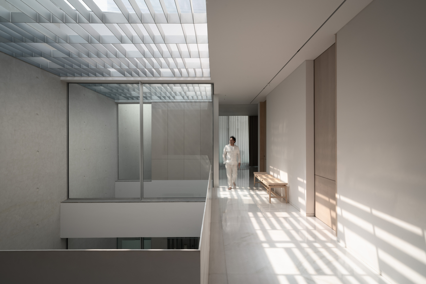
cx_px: 213
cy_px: 142
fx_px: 189
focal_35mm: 16
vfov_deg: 73.8
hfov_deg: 96.7
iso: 100
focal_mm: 16
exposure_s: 1.3
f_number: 14
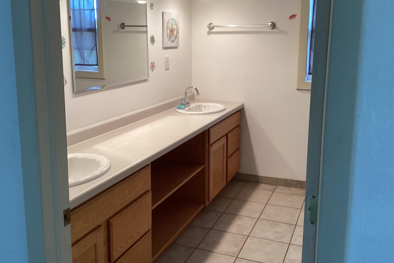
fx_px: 383
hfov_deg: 54.4
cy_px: 107
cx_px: 204
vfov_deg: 37.7
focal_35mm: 35
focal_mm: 3.3
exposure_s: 1/50
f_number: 2.4
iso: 80
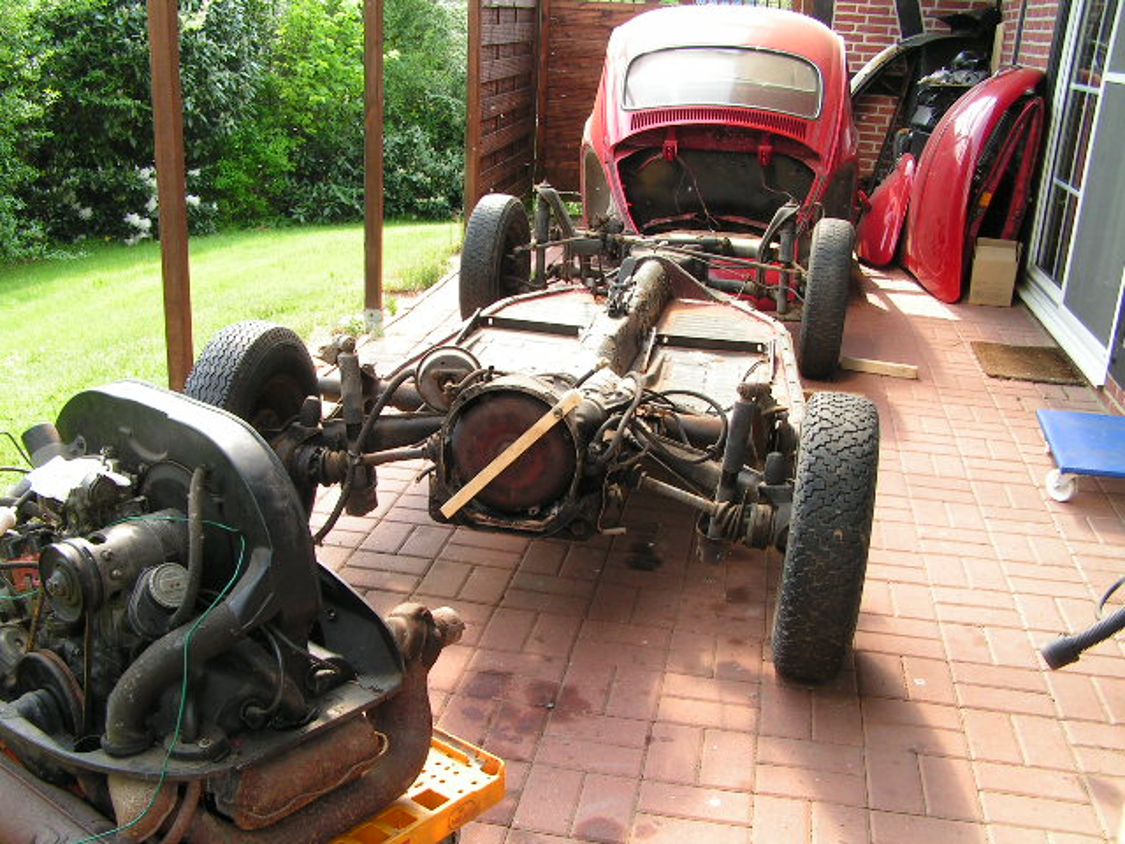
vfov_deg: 37.7
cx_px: 562
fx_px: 1235
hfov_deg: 49.0
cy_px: 422
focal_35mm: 38
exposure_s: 1/50
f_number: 4.5
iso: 50
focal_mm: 6.3
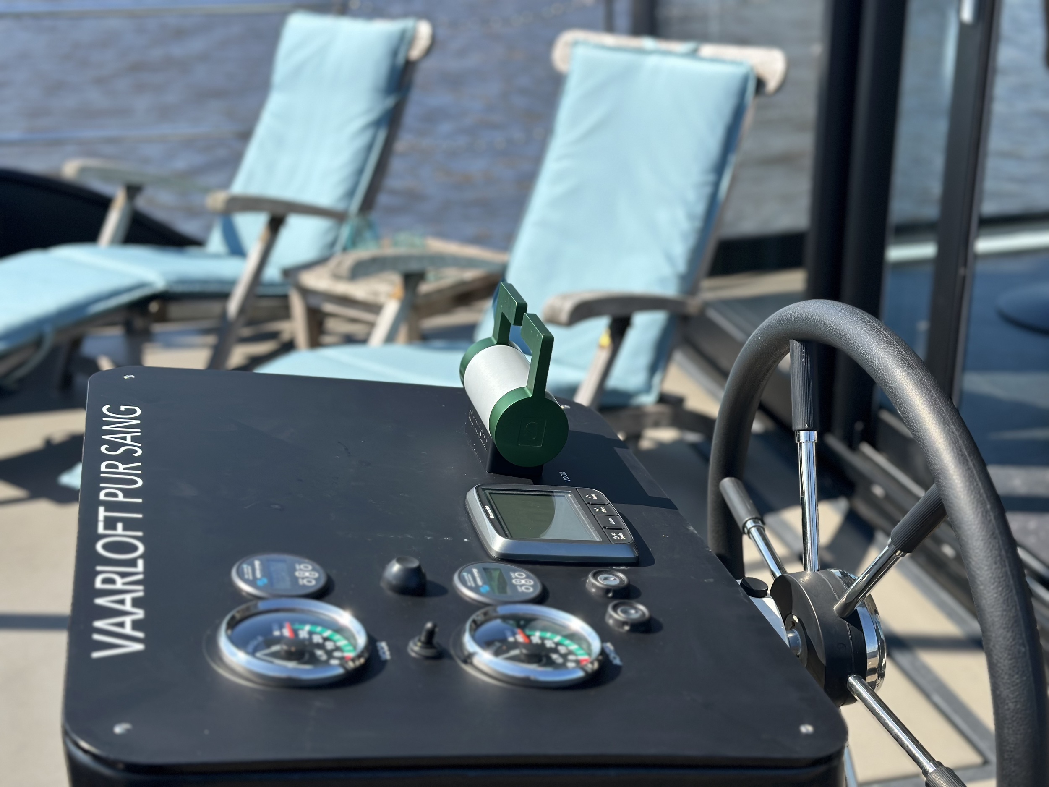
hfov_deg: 39.7
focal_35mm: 48
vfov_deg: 30.3
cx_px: 524
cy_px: 394
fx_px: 1455
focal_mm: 6.86
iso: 100
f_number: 1.78
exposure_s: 1/3257
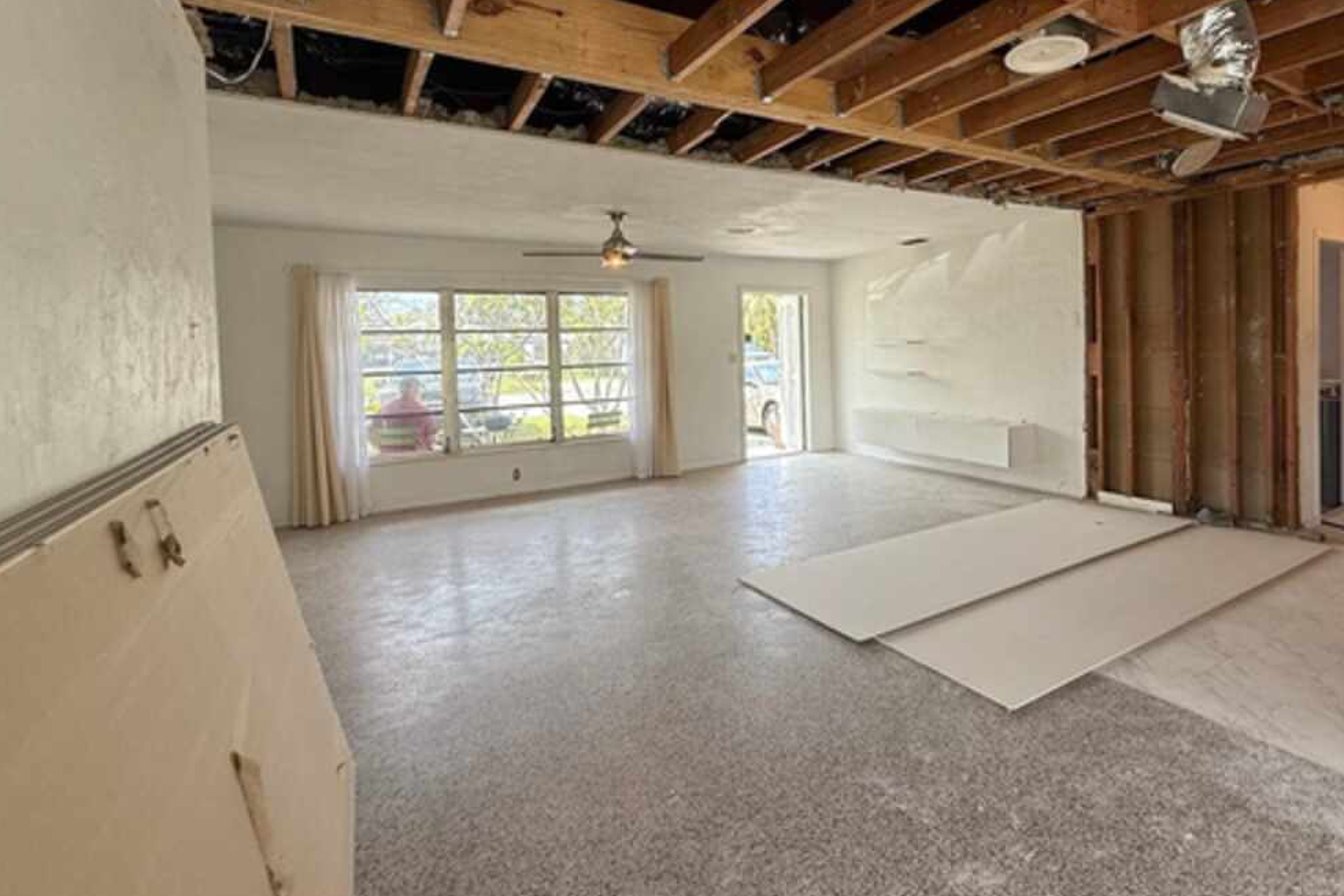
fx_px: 709
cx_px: 863
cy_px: 358
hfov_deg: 84.7
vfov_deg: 64.0
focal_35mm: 19
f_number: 2.2
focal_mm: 2.22
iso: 64
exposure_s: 1/112
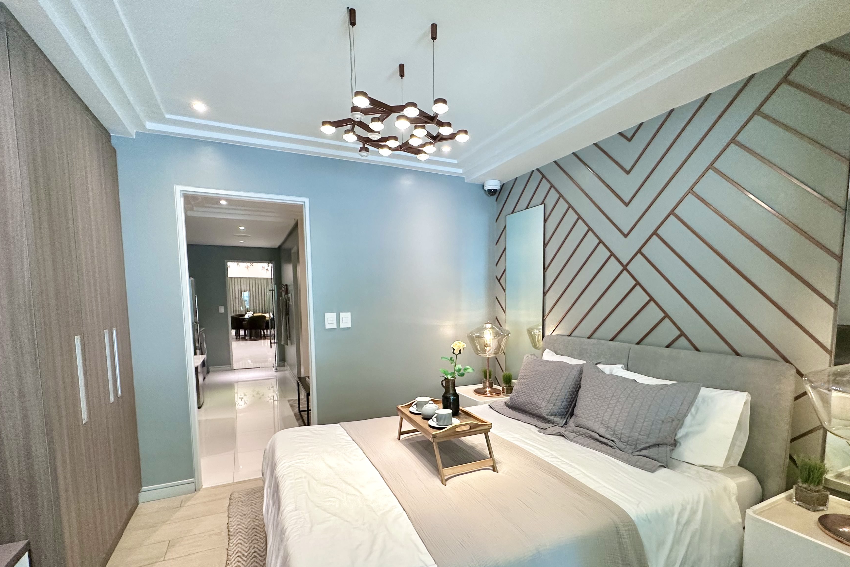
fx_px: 401
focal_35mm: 17
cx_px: 439
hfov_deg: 93.2
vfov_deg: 69.8
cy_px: 337
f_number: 2.2
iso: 250
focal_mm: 2.22
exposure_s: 1/99
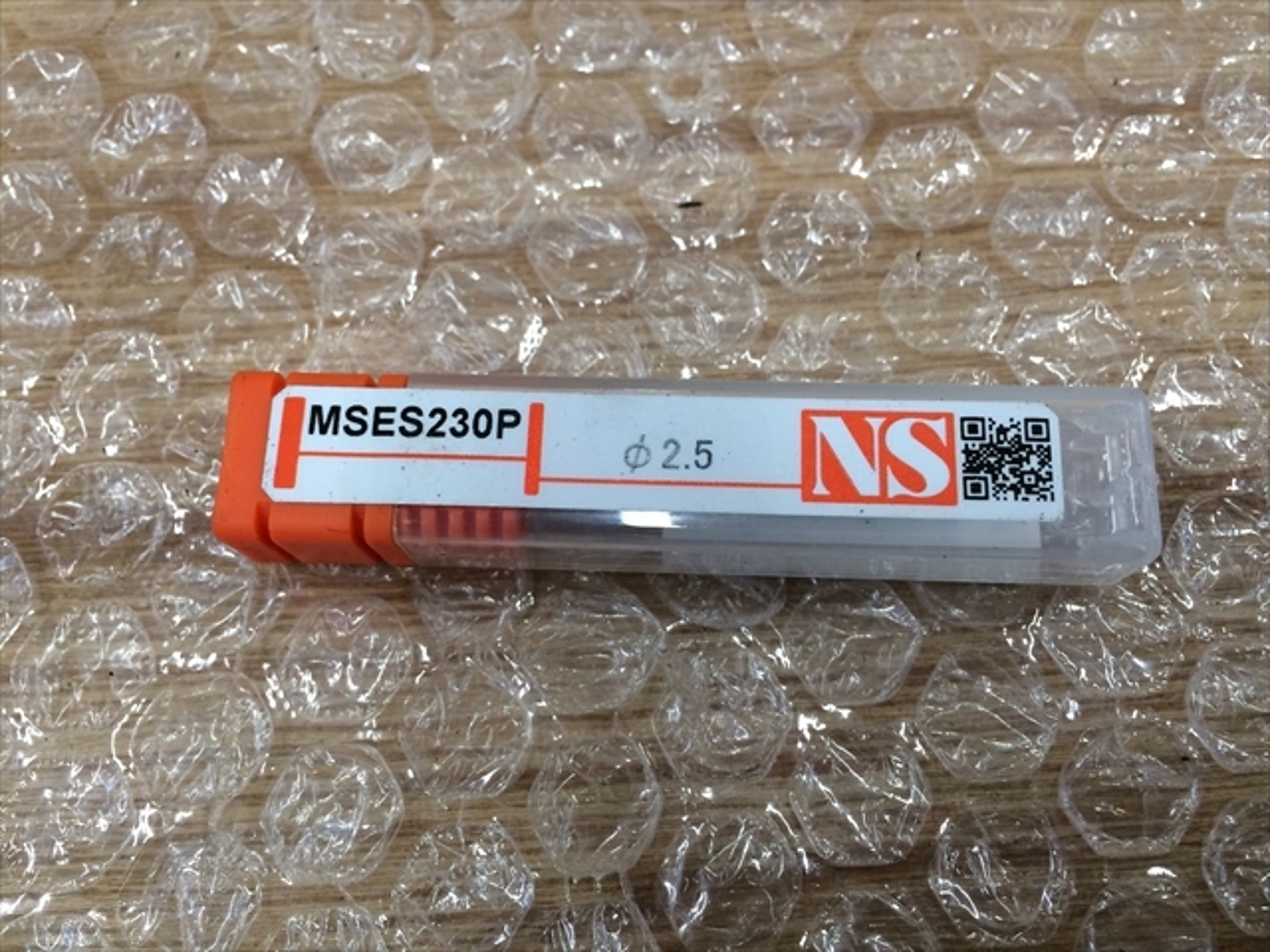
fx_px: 1064
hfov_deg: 61.7
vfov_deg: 48.2
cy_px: 476
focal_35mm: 29
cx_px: 635
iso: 64
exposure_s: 1/30
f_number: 2.2
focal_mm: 4.15
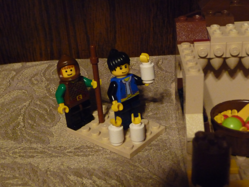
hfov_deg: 34.9
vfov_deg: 26.6
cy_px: 94
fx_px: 396
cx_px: 124
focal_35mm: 55
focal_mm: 9.3
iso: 800
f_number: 4.3
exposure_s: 1/6
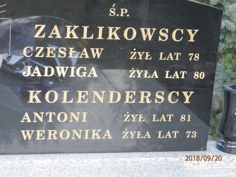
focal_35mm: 106
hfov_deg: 18.5
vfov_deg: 14.0
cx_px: 118
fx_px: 723
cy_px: 88
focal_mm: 19
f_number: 4.5
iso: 320
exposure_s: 1/20
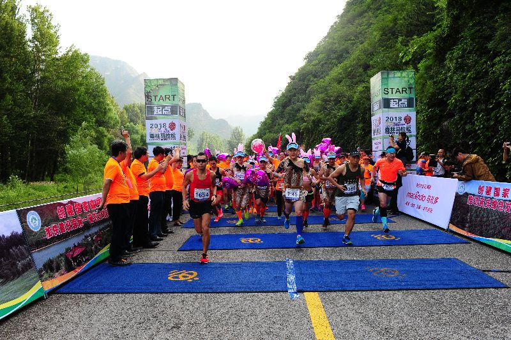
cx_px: 256
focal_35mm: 24
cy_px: 170
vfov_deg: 53.1
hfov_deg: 73.8
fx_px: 341
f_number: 9
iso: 1600
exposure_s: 1/500
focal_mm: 24
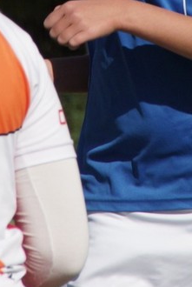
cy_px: -57
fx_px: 9274
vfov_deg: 1.8
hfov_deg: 1.2
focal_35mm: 1163
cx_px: 86
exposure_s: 1/640
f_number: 10
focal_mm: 250
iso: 200
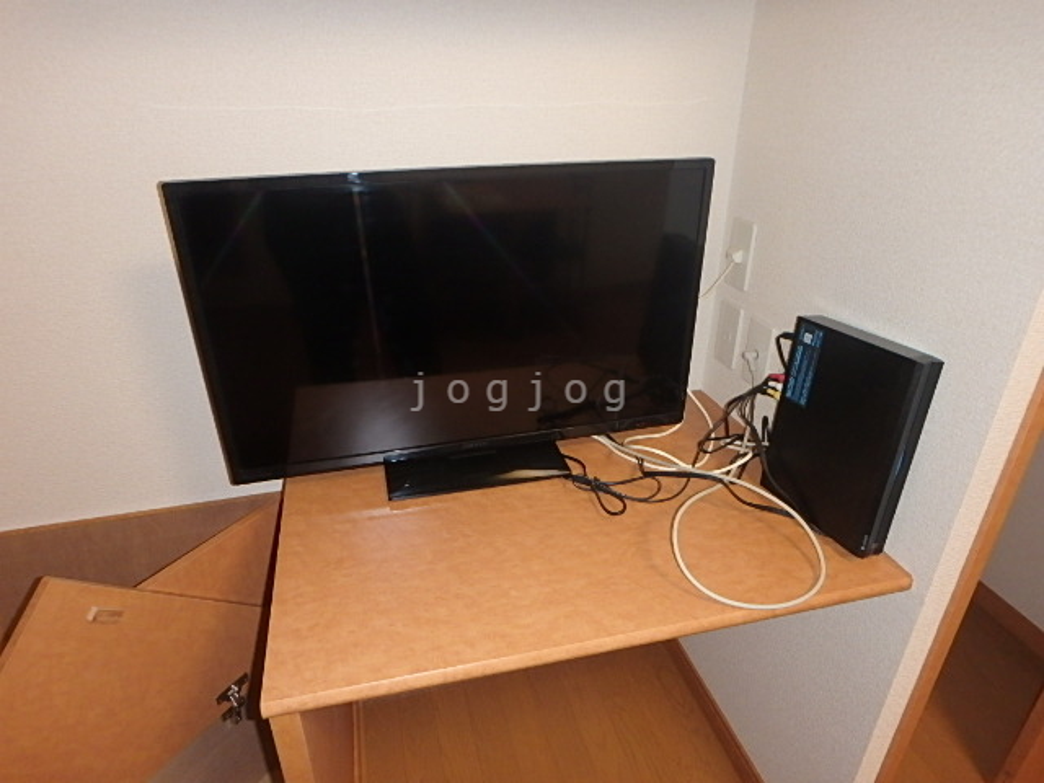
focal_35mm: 21
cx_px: 522
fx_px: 633
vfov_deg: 63.4
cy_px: 392
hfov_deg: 79.0
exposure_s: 1/30
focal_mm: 3.7
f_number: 3.5
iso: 400
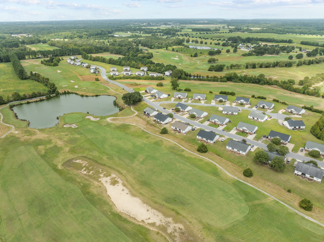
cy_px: 121
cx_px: 162
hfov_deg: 71.6
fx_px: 224
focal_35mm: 24
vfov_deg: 56.8
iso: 100
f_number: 2.8
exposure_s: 1/1000
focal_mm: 12.29
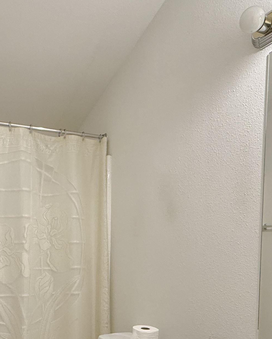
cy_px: 257
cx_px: 86
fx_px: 342
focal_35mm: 34
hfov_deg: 42.6
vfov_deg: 50.5
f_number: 2.2
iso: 250
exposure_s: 1/60
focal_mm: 2.22
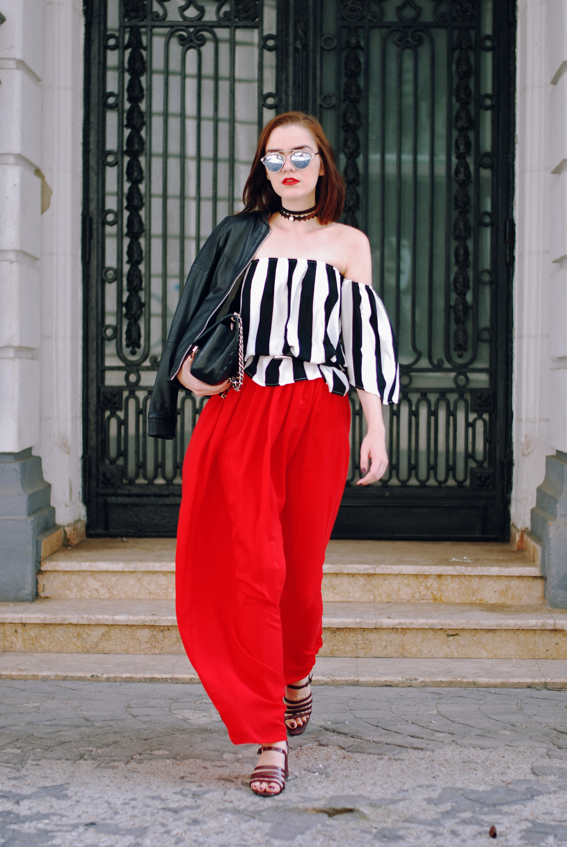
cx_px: 284
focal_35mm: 75
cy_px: 424
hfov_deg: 18.2
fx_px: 1767
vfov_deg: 27.0
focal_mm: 50
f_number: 1.8
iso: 100
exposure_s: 1/320
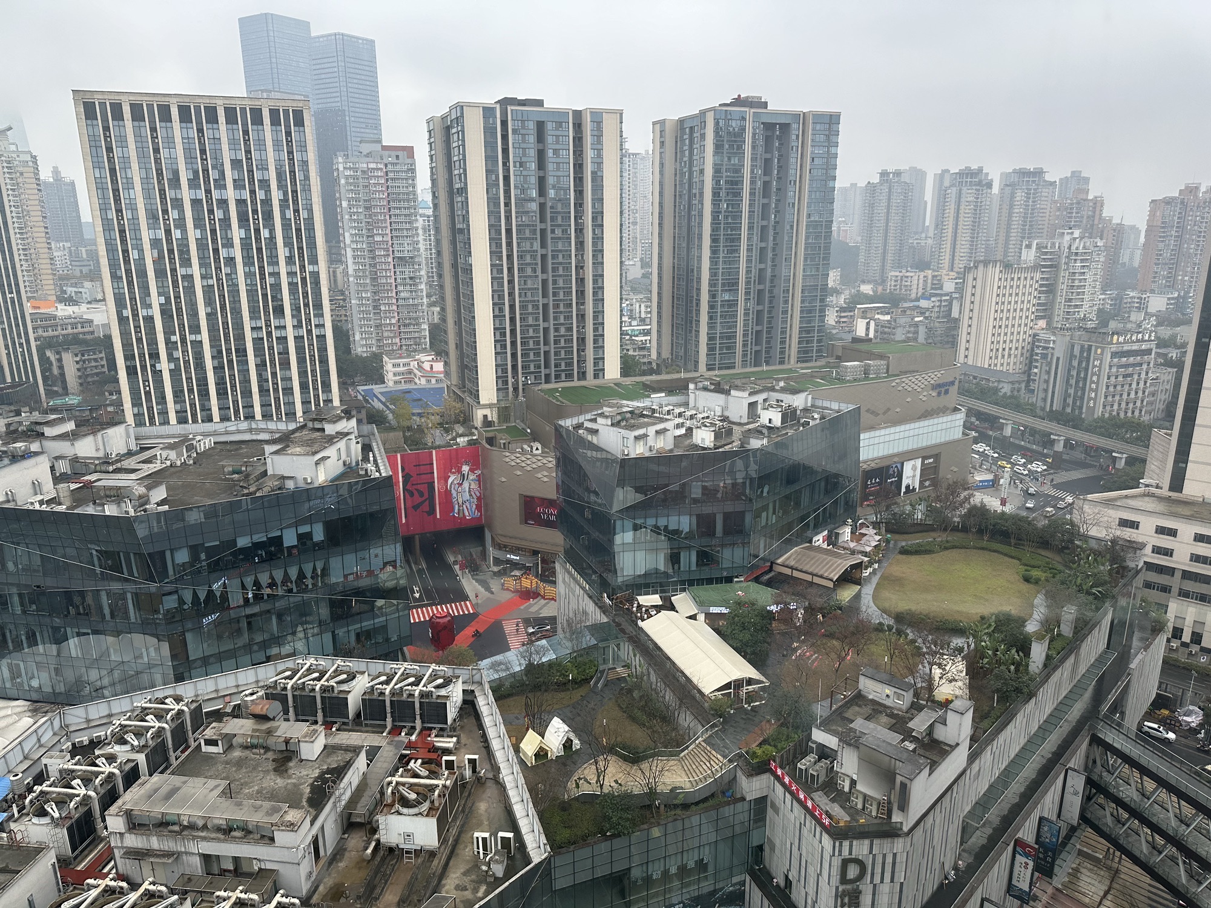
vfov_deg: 56.8
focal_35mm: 24
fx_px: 840
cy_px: 454
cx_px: 606
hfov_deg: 71.6
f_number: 1.78
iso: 64
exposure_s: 1/244
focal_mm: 6.86
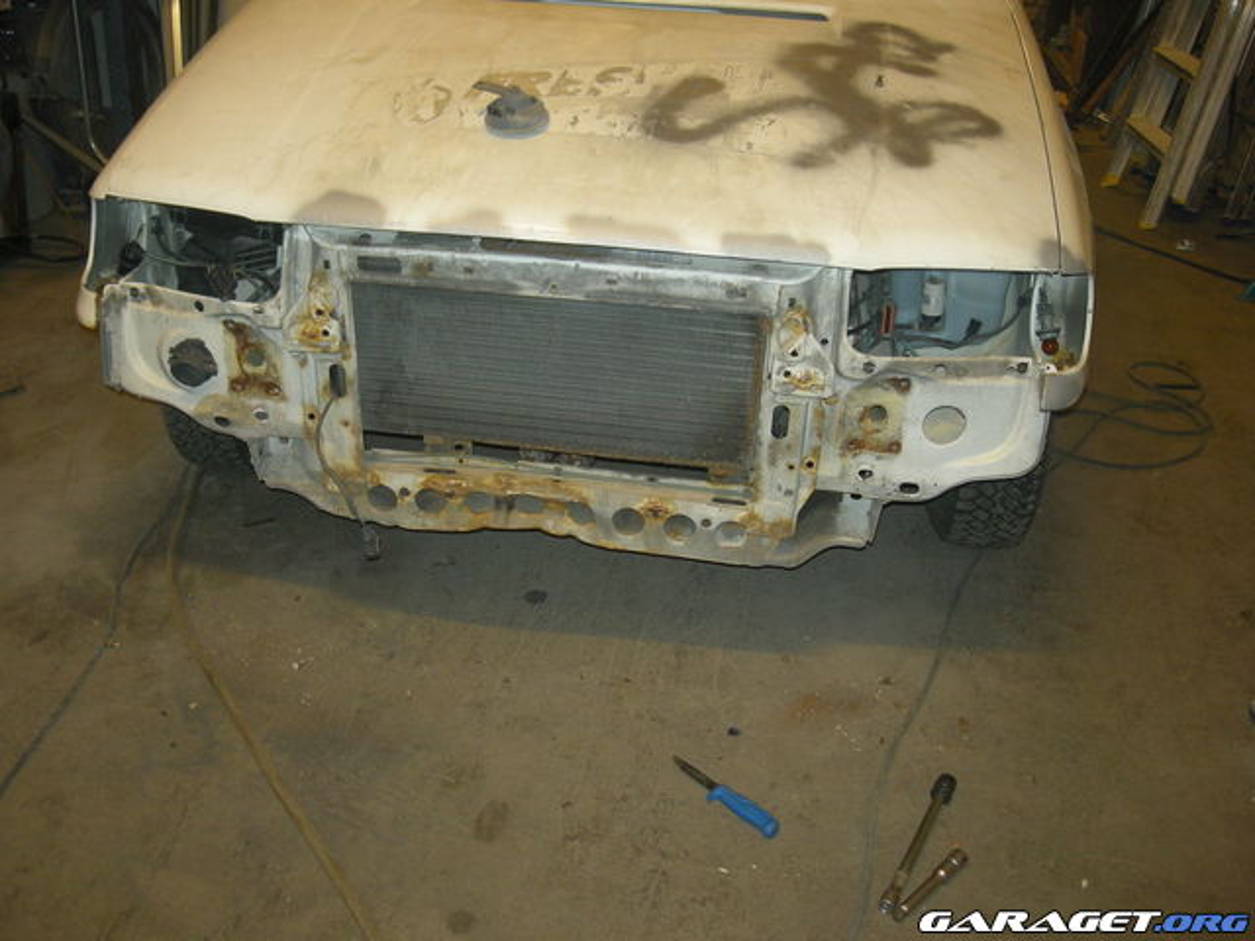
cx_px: 628
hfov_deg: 52.6
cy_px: 470
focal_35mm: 35
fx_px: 1269
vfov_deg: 40.7
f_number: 2.8
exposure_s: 1/30
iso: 95
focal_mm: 5.7
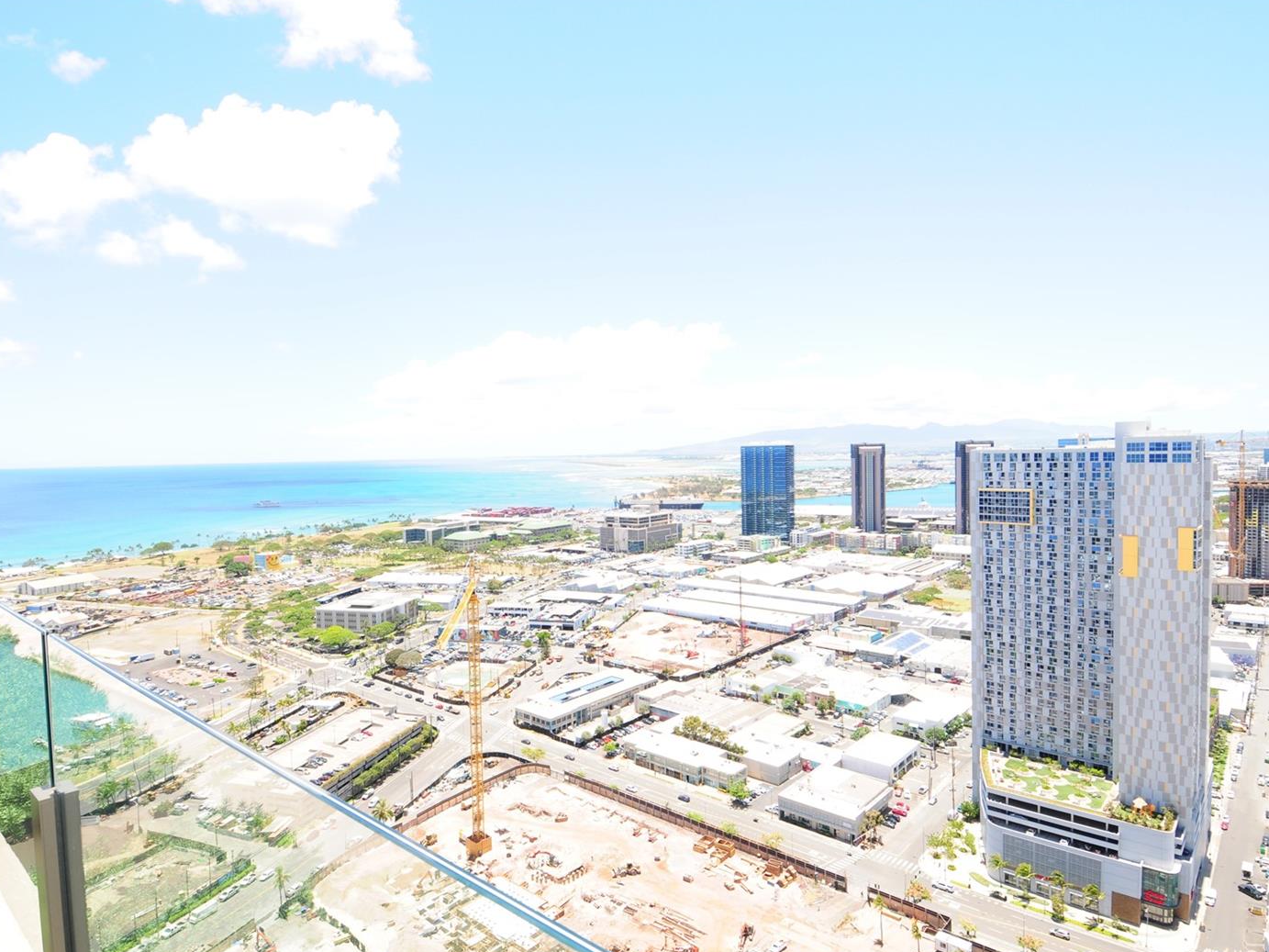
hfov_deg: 81.7
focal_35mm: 20
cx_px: 624
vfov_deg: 66.0
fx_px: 733
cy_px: 480
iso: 400
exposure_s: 1/250
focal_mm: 12
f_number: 9
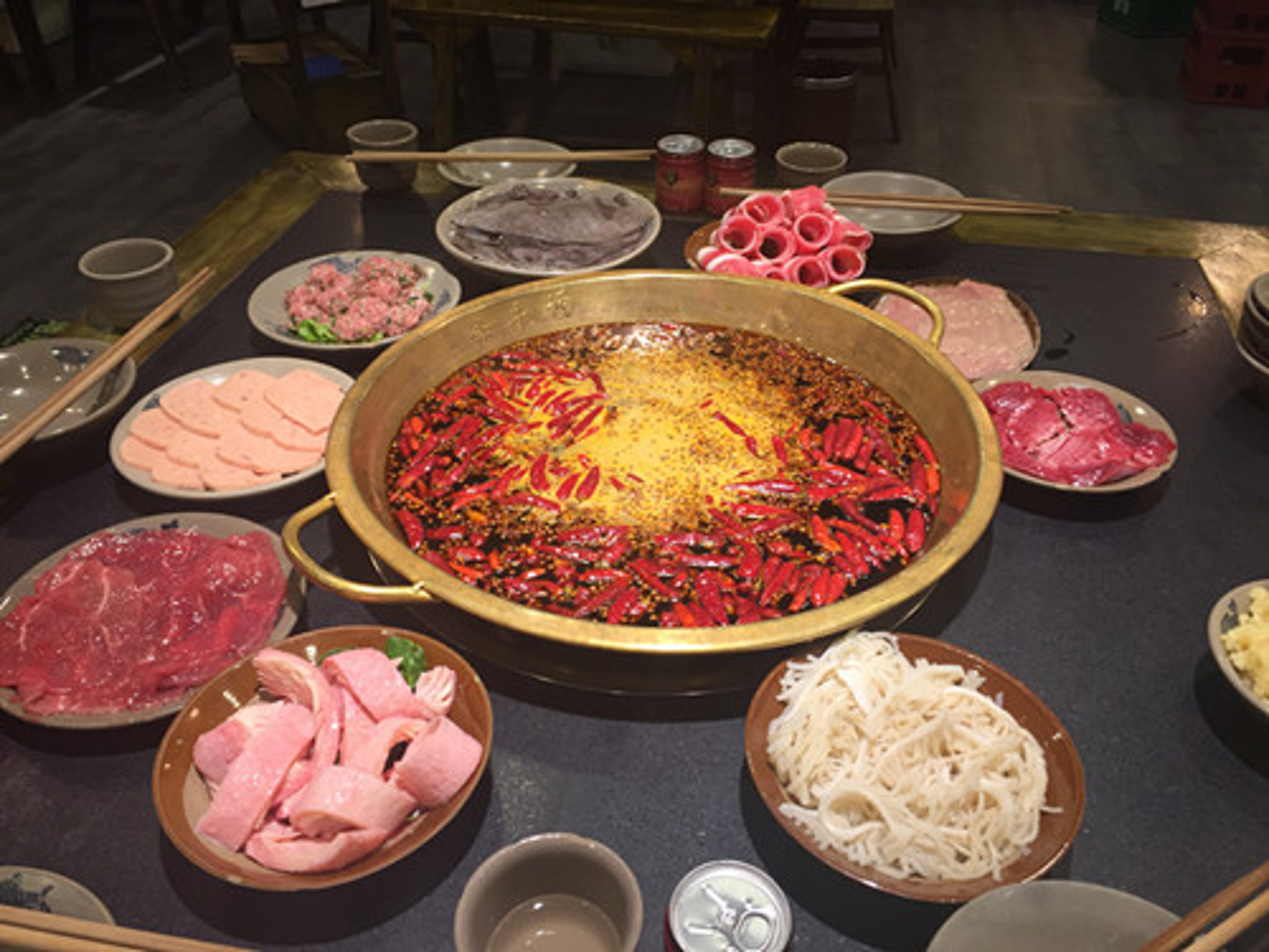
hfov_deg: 61.7
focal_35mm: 29
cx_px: 634
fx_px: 1063
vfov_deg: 48.2
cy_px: 476
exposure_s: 1/50
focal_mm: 4.15
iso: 40
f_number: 2.2
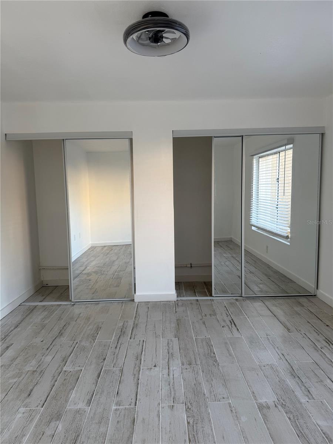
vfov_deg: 71.6
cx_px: 166
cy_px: 222
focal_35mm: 24
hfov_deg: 56.8
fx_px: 308
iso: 80
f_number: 1.78
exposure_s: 1/121
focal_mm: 6.76
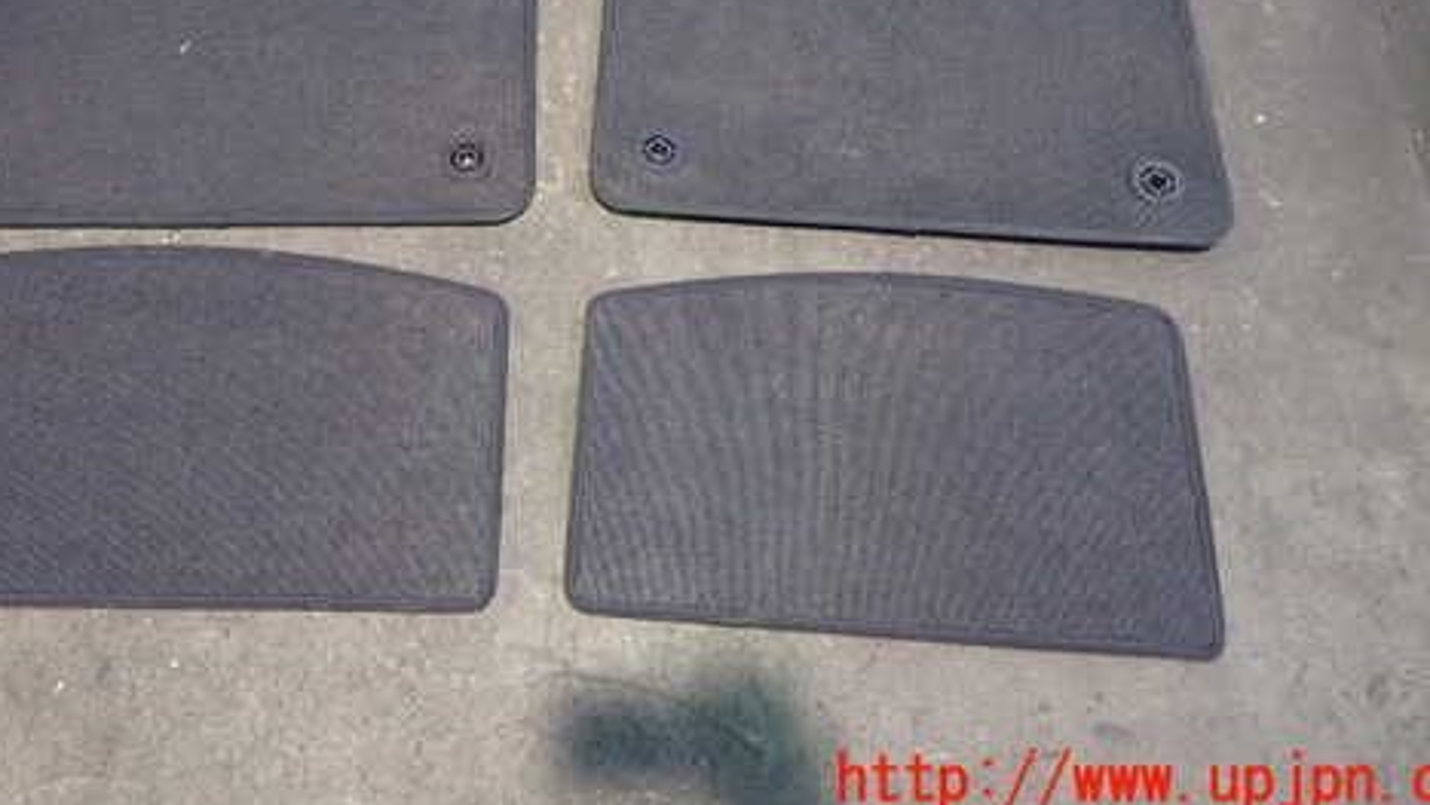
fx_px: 1328
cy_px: 132
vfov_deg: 32.6
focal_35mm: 35
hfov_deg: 56.4
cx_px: 609
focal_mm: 4.5
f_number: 2
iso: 500
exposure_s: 1/30
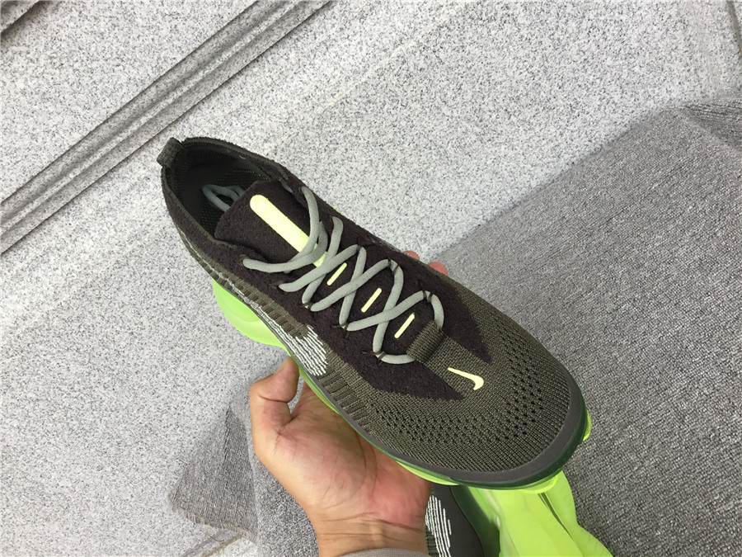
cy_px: 278
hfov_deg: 58.4
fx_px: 664
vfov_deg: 45.4
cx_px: 371
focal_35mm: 31
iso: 32
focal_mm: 3.3
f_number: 2.4
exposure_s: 1/100
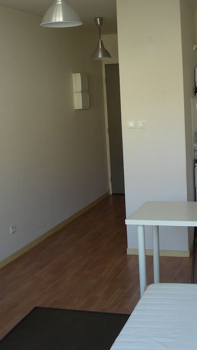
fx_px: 474
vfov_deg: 40.5
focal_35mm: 51
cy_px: 157
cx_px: 148
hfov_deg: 23.3
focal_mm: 6.3
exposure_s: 1/57.7
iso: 50
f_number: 3.5
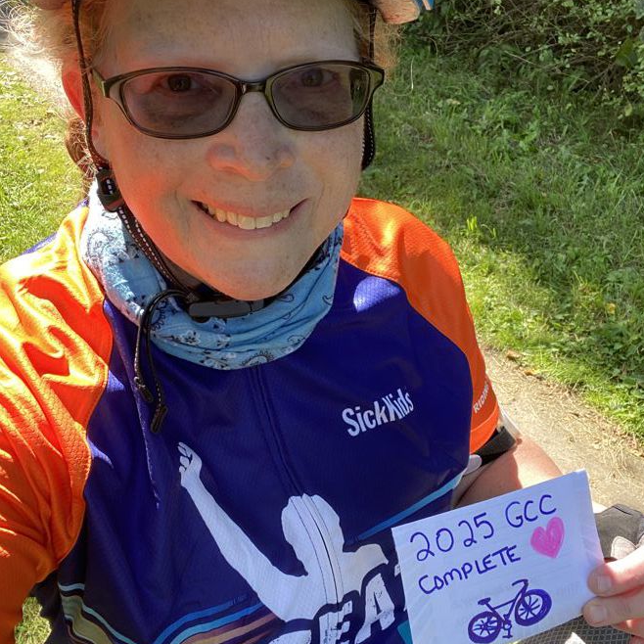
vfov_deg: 46.0
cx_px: 327
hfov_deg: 46.0
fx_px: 758
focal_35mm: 36
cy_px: 353
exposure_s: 1/122
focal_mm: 2.71
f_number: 2.2
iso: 40
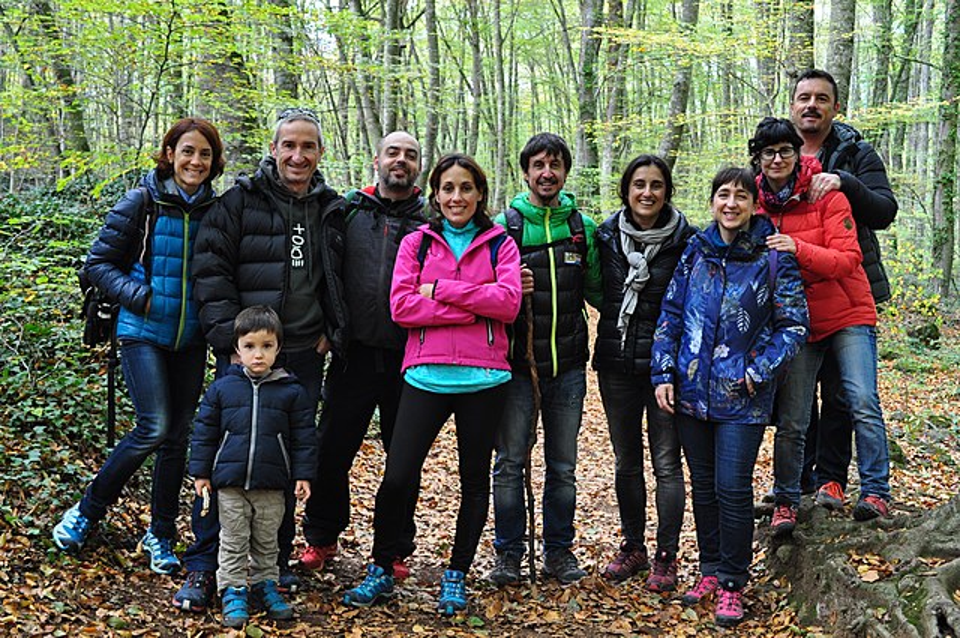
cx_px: 480
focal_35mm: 48
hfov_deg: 41.2
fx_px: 1278
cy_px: 319
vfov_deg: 28.0
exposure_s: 1/15
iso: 400
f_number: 6.3
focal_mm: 32
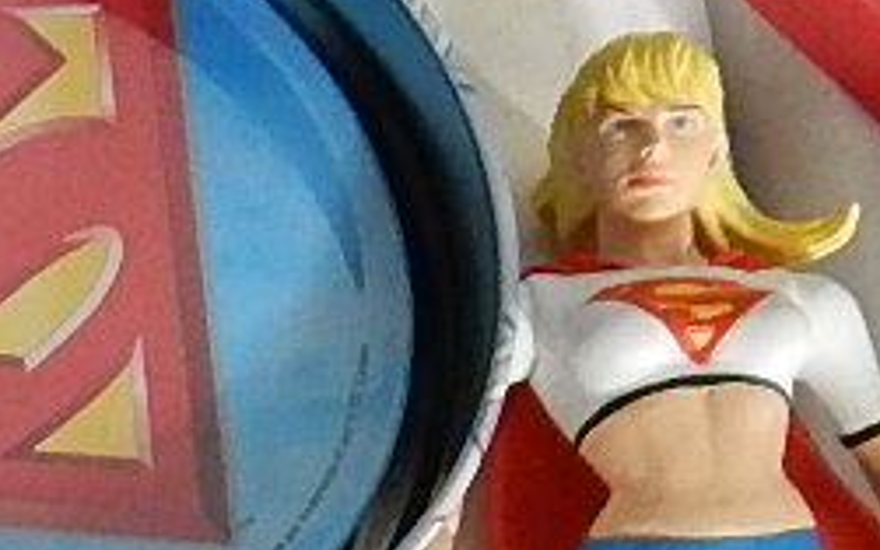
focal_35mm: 169
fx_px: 4054
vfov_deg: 7.4
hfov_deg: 10.6
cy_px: 1212
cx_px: -1241
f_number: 3.1
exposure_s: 1/30
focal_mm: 4.5
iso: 400
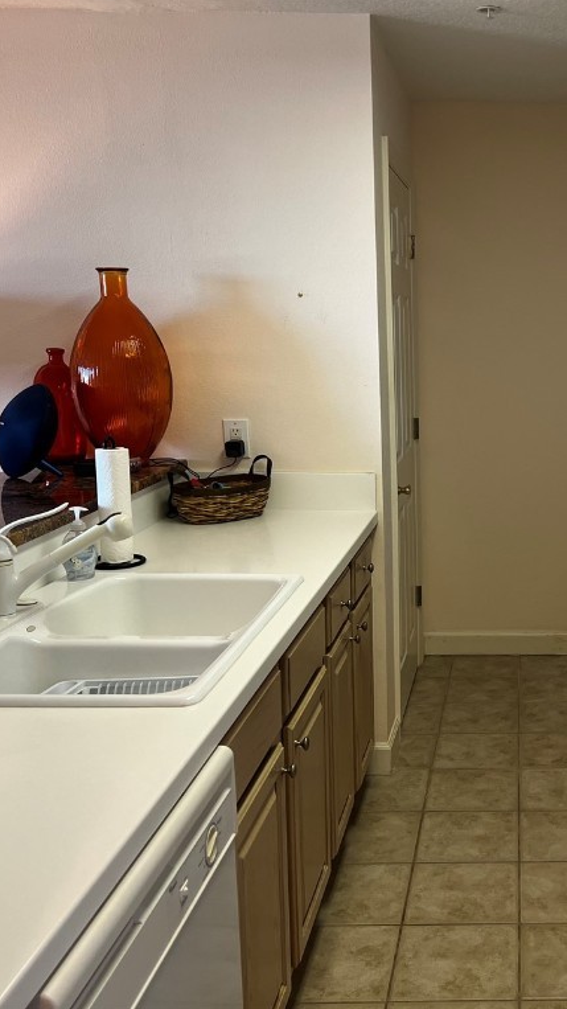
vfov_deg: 52.8
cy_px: 504
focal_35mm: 38
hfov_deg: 29.5
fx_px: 1016
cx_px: 538
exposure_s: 1/120
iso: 100
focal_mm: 5.7
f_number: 1.5
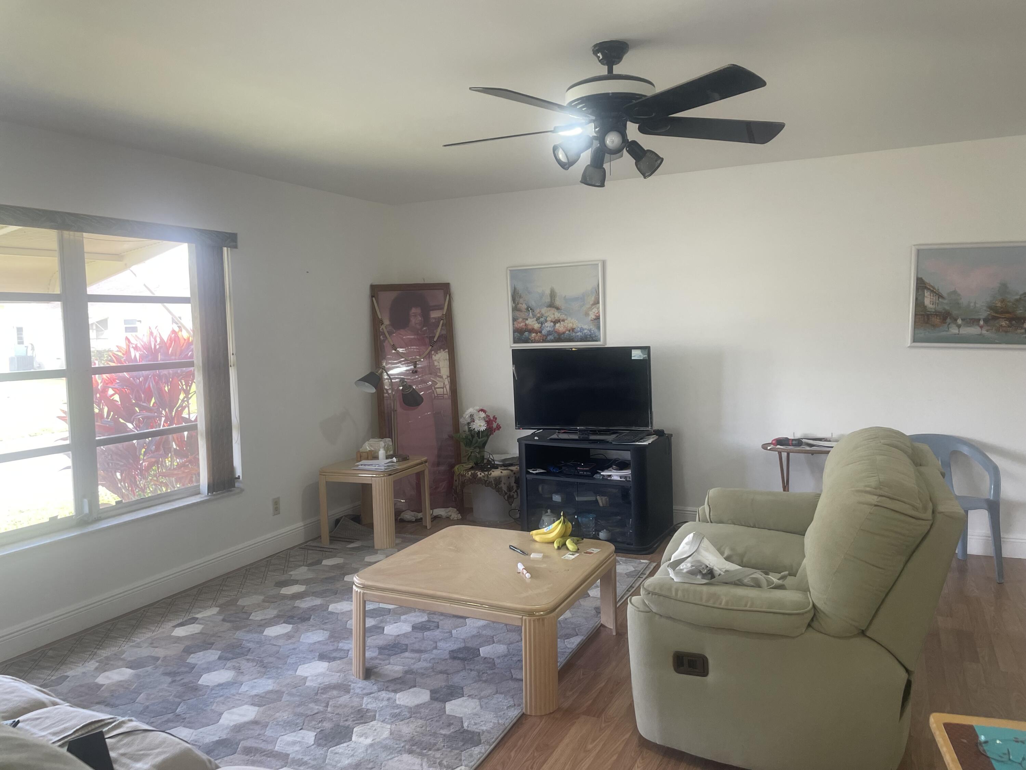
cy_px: 385
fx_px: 771
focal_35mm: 26
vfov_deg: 53.1
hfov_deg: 67.3
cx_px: 513
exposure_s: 1/120
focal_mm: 4.2
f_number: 1.6
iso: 100
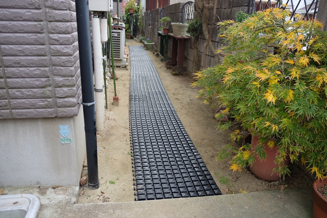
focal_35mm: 27
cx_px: 164
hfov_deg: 67.4
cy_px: 109
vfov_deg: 47.9
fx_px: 245
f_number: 4
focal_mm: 18
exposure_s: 1/120
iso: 200
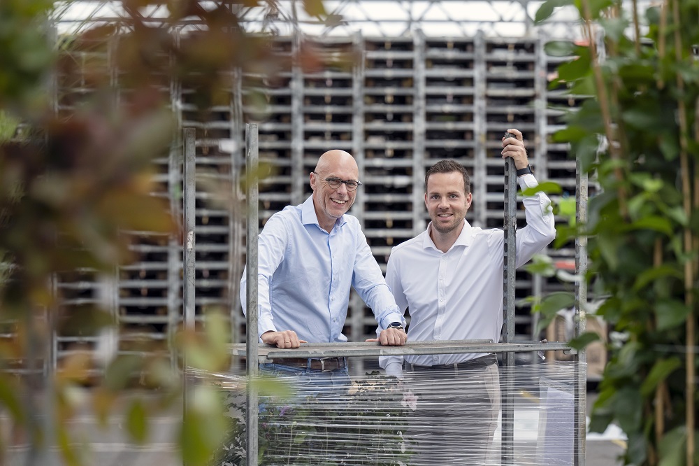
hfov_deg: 12.8
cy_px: 233
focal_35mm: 160
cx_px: 350
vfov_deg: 8.6
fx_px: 3105
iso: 800
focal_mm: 160
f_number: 4
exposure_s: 1/200
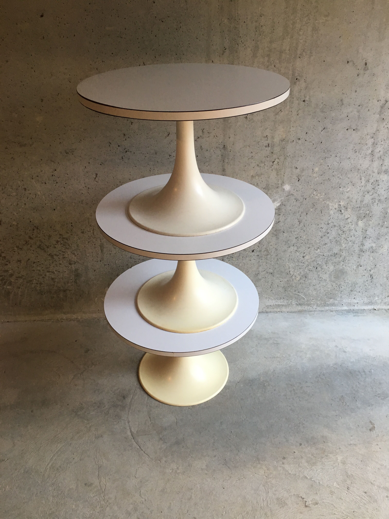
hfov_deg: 48.2
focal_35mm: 29
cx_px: 194
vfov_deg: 61.7
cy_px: 260
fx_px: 435
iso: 50
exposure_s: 1/33
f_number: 2.2
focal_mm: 4.15
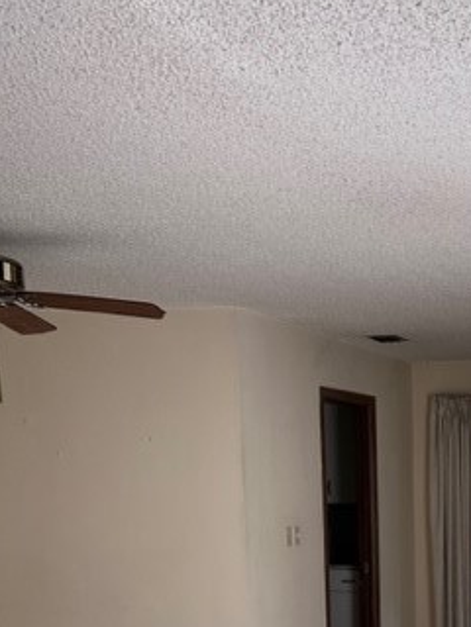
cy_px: 596
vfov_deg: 34.2
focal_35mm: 52
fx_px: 943
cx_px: 465
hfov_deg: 26.6
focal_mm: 5.7
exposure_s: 1/171
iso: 64
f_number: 1.5
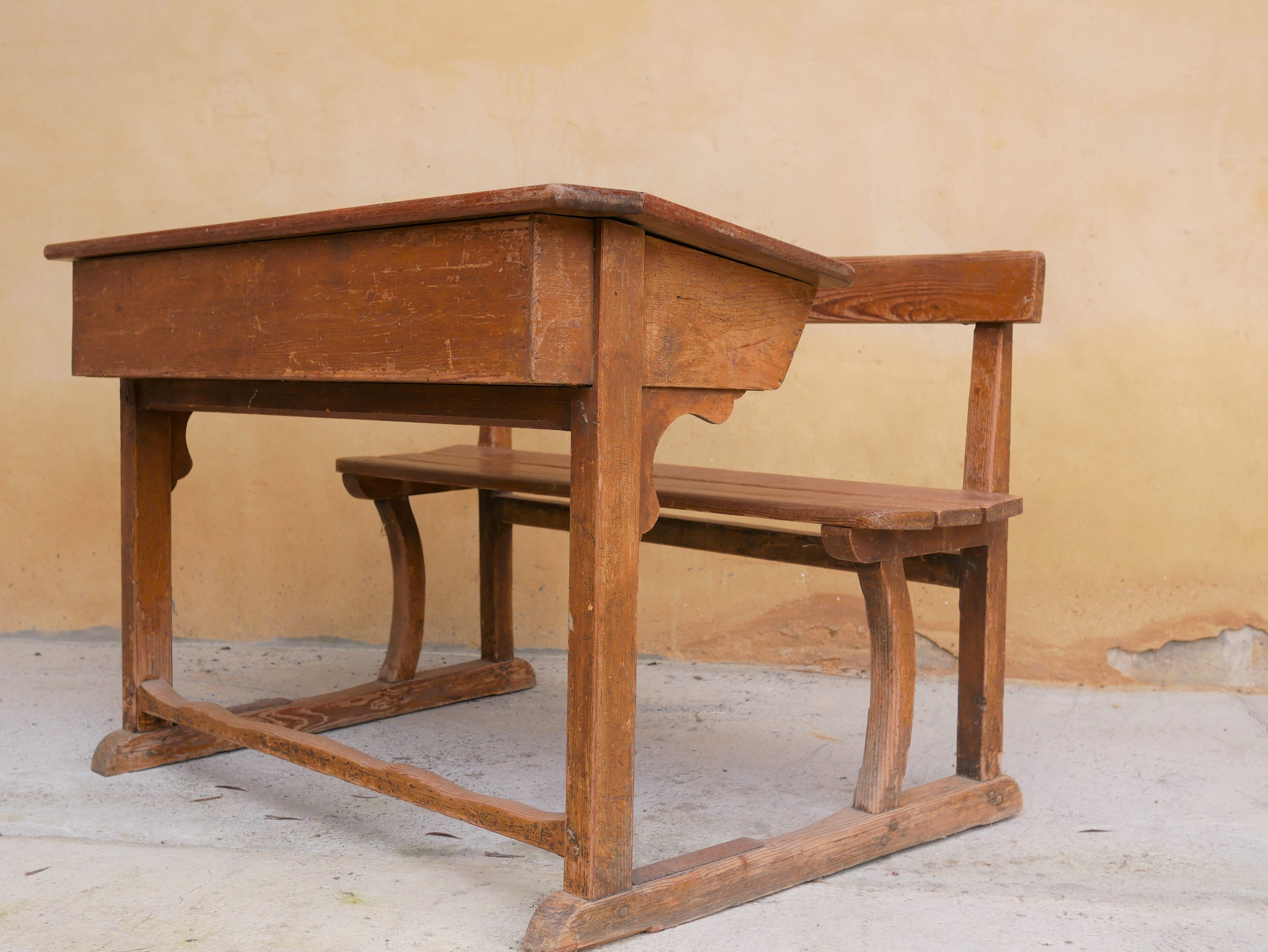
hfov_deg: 40.3
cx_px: 551
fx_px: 1722
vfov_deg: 30.9
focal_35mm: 47
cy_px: 446
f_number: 3.5
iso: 200
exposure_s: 1/400
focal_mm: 20
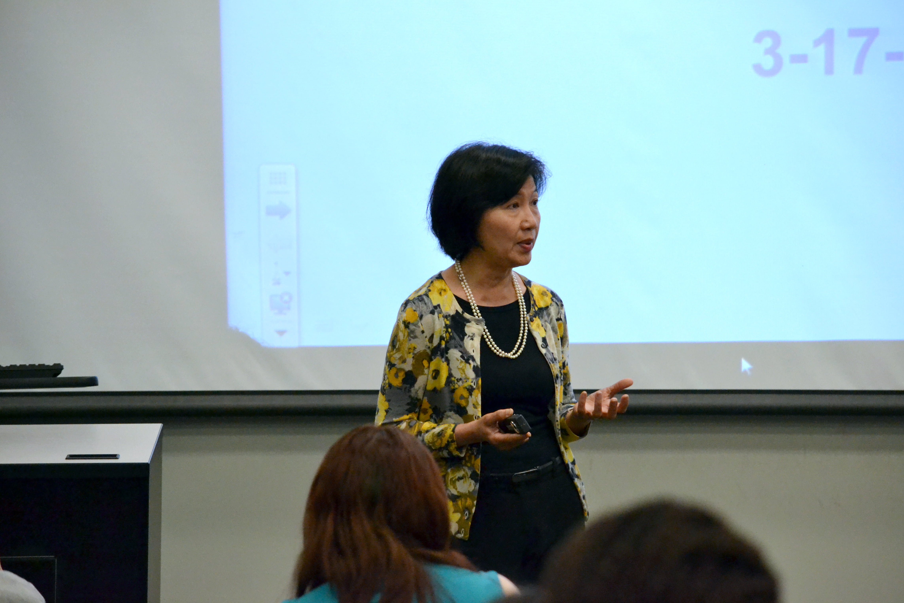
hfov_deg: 10.9
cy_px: 300
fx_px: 4758
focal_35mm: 190
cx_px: 456
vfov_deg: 7.2
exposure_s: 1/250
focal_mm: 125
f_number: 4.8
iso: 3200
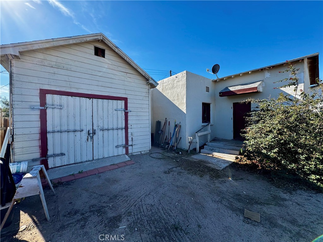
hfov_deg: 102.1
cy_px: 121
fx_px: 131
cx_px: 162
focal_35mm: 14
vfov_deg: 85.7
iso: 40
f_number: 2.2
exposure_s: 1/787
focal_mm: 2.22
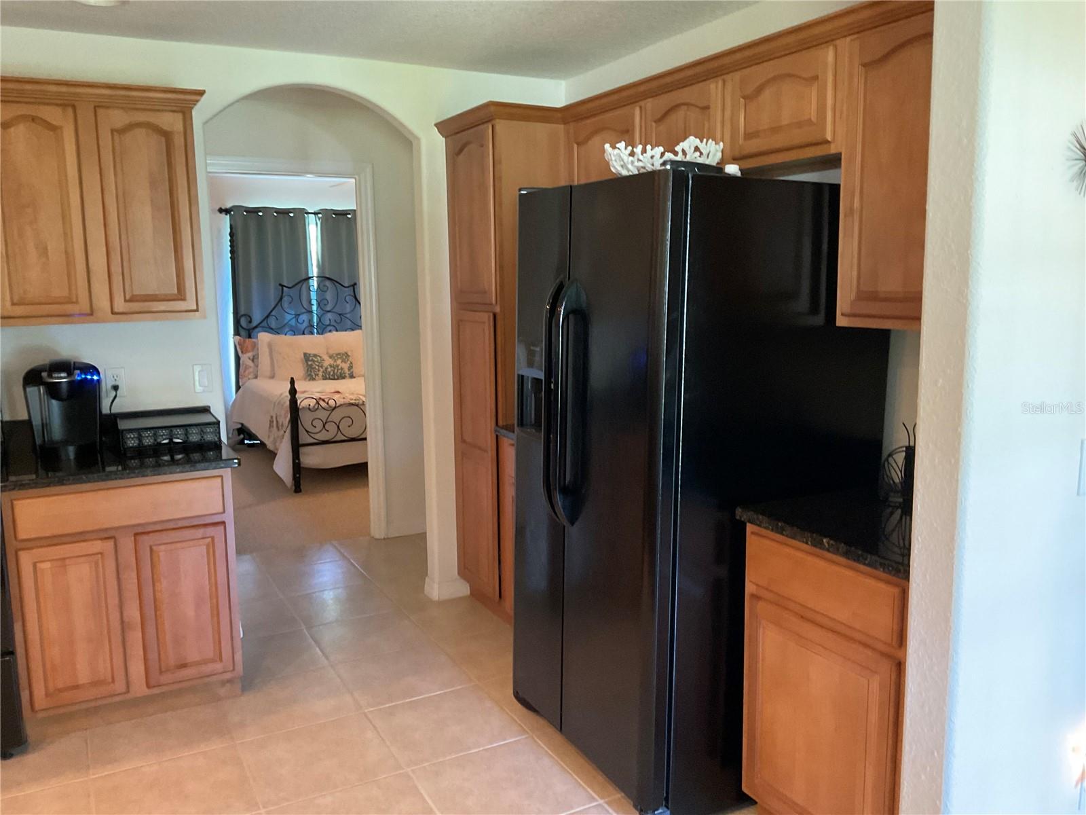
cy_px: 408
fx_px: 910
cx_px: 543
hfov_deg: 61.7
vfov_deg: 48.2
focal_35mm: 29
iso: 250
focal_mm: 3
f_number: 1.8
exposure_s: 1/30
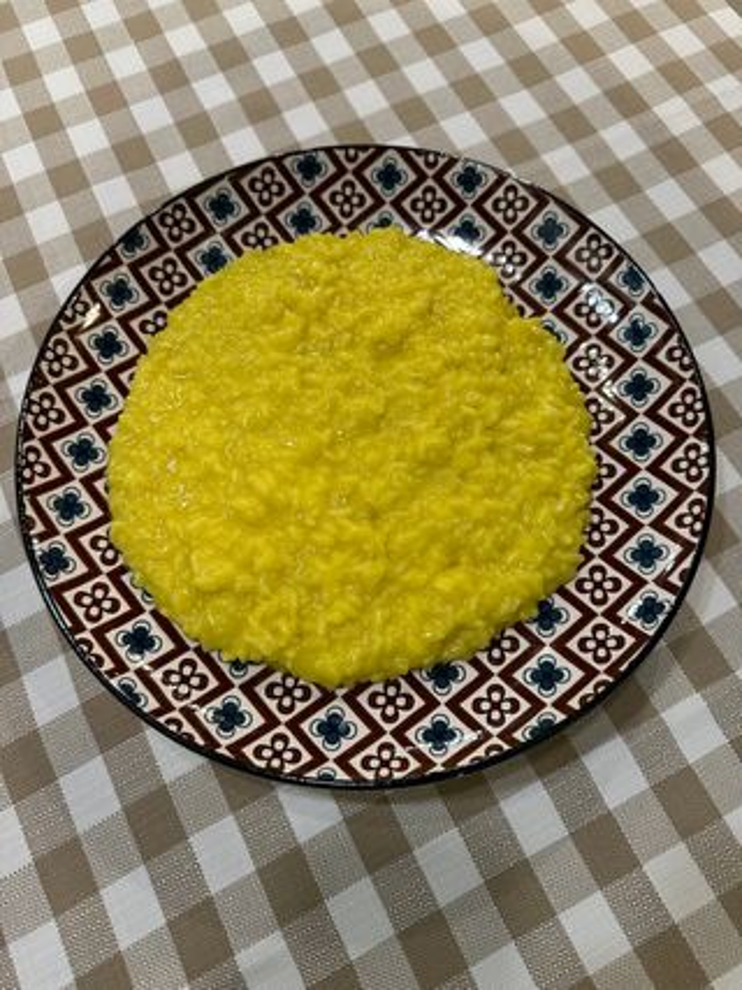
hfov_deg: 56.8
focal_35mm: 24
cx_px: 371
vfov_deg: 71.6
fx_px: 686
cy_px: 495
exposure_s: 1/50
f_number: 1.78
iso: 200
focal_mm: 6.86
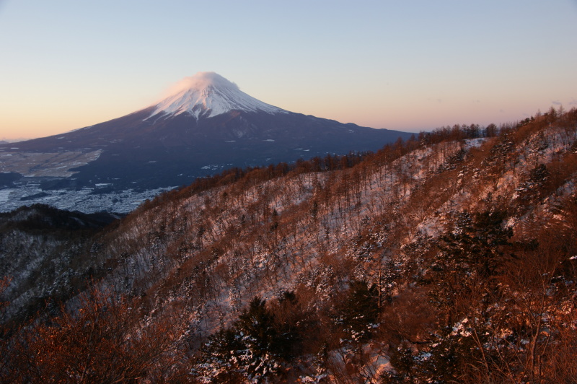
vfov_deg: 39.9
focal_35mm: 33
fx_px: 528
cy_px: 192
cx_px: 288
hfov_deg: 57.3
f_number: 8
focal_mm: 22
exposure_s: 1/20
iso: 100
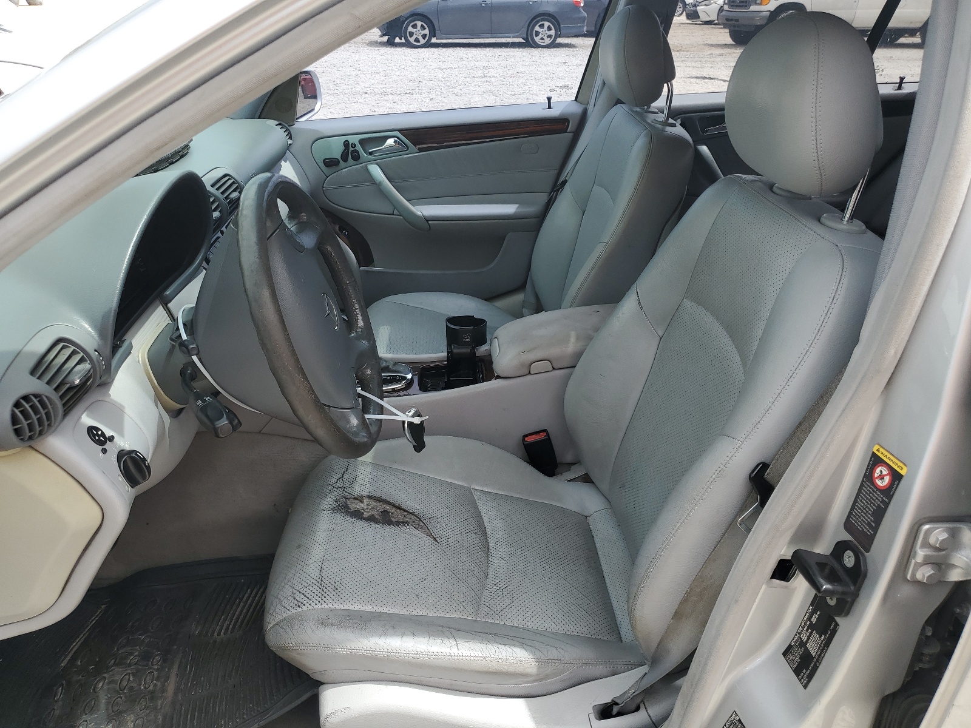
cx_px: 486
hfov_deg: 67.3
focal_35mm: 26
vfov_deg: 53.1
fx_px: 729
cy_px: 364
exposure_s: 1/1667
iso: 50
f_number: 1.5
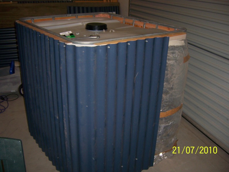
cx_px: 114
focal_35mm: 36
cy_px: 86
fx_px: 238
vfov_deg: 39.7
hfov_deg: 51.3
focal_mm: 6
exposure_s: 1/60
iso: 125
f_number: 2.8
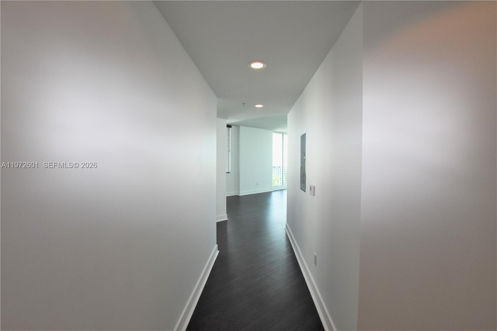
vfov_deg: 77.3
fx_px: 207
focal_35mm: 15
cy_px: 166
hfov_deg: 100.4
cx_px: 248
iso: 2000
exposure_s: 1/160
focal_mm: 10
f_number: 10
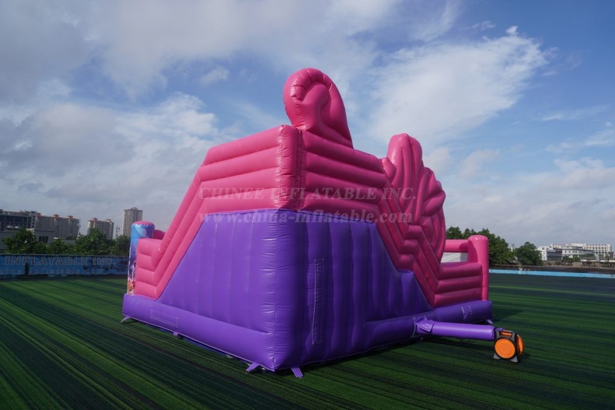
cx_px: 308
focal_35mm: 24
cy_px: 205
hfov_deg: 73.7
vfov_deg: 53.1
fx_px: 410
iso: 100
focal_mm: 16
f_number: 8
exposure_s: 1/400
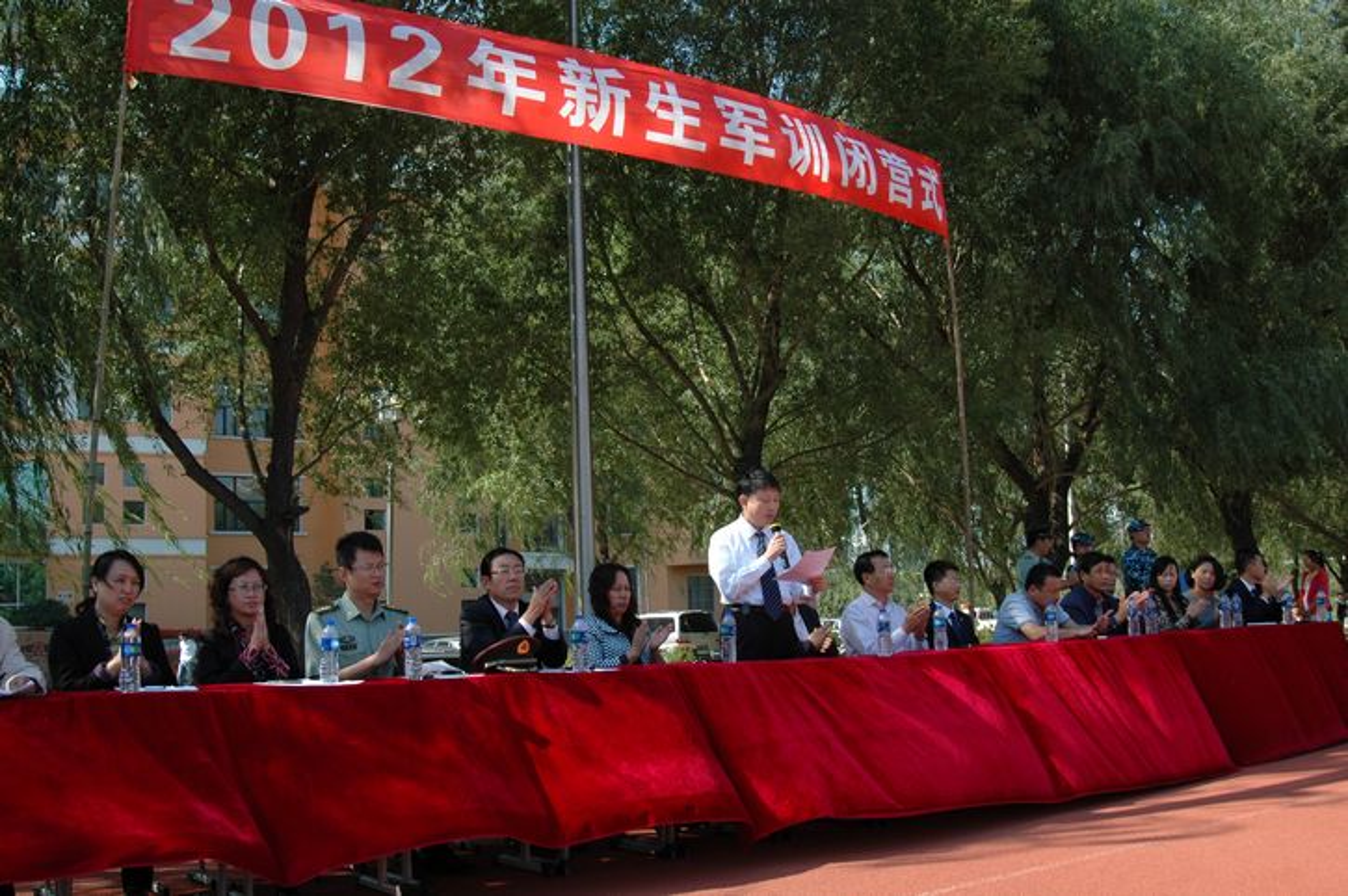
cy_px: 448
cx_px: 674
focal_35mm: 36
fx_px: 1347
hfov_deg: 53.2
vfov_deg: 36.8
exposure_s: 1/200
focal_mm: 24
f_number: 7.1
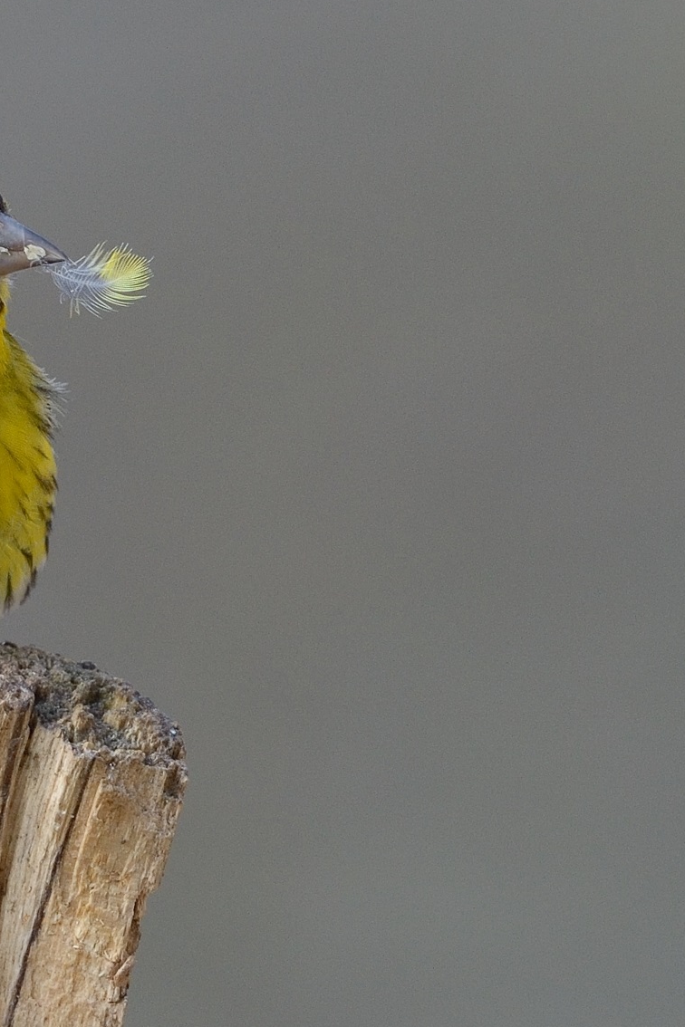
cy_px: 451
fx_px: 36245
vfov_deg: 1.6
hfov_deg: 1.1
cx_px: 71
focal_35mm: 1270
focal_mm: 600
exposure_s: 1/320
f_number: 7.1
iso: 2000
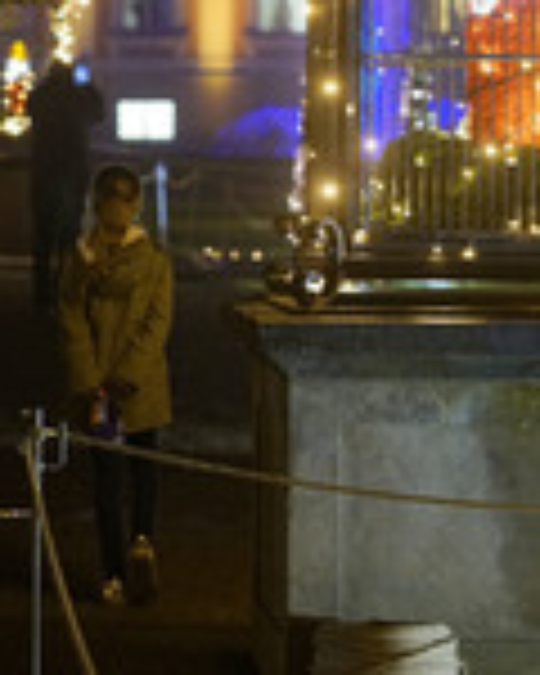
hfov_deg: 6.4
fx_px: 4795
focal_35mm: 240
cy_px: 54
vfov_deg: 8.0
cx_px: -83
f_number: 2.8
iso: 1600
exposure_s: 1/80
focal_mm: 85
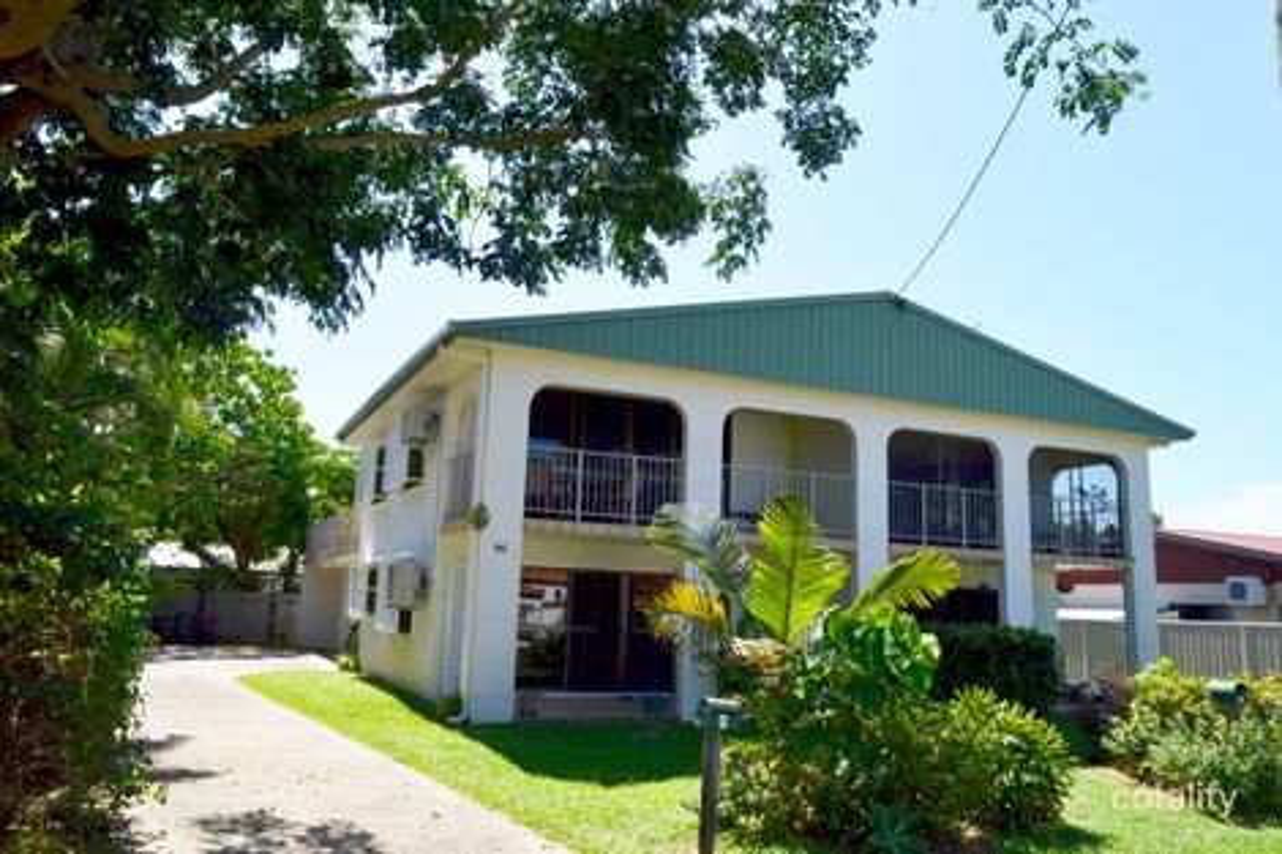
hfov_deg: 67.4
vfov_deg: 47.9
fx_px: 961
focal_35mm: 27
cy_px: 427
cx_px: 641
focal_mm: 18
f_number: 11
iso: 400
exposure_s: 1/500
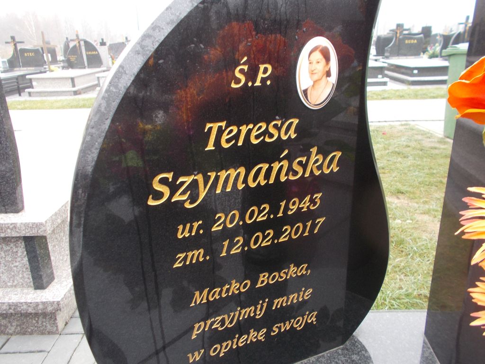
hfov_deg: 60.0
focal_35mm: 30
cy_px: 182
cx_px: 242
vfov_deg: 46.8
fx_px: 420
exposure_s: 1/30
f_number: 3.4
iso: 80
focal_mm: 5.3
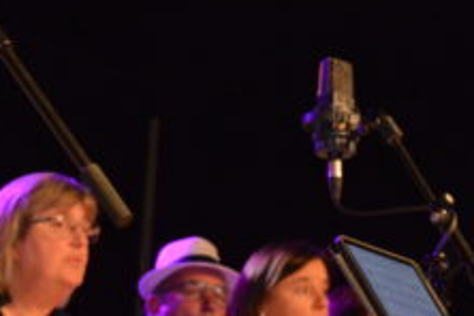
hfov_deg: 10.8
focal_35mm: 187
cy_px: 80
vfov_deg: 7.3
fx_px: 2462
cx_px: 549
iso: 800
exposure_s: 1/60
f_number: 5
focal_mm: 36
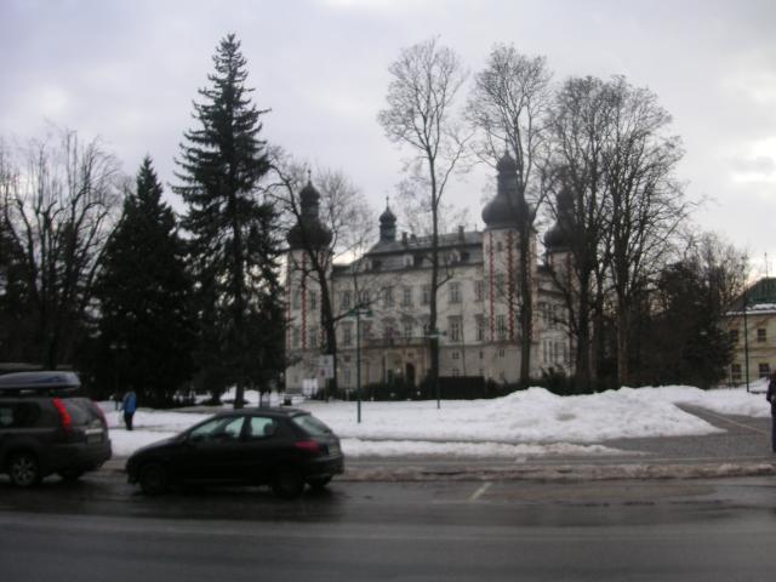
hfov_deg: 50.1
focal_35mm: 37
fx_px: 829
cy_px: 291
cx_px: 388
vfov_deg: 38.7
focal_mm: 6.1
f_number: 2.8
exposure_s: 1/750
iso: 50
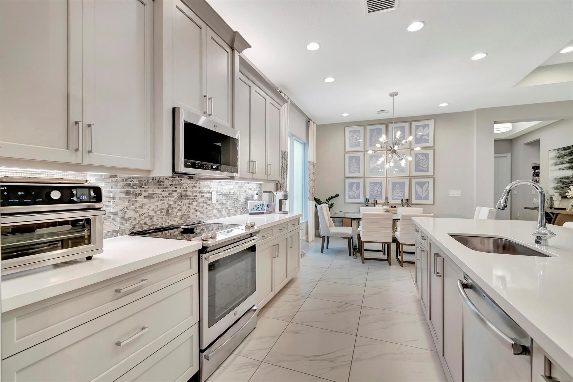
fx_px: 239
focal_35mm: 15
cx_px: 286
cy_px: 191
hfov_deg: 100.4
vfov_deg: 77.3
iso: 800
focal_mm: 10
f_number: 8
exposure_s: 1/15
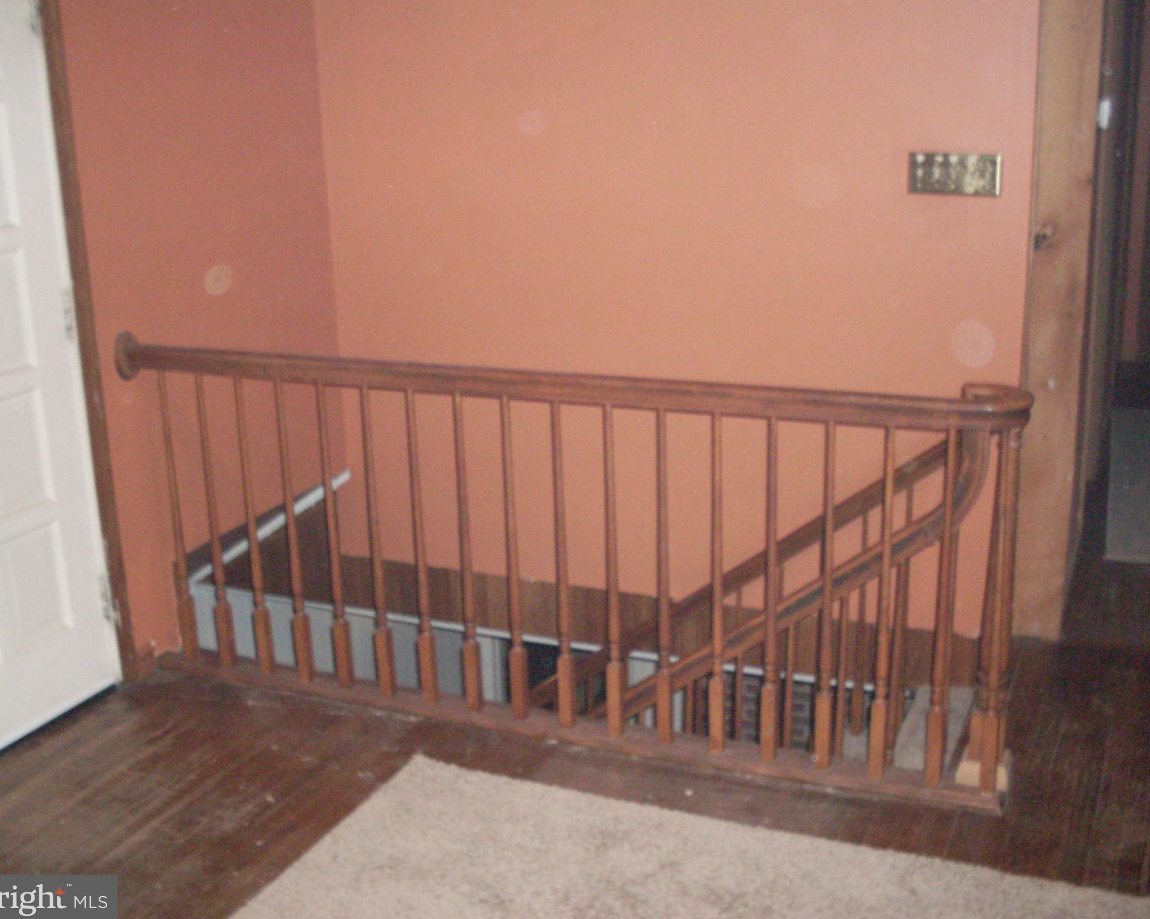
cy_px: 460
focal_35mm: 40
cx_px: 586
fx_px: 1361
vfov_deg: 37.3
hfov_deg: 45.8
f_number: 2.8
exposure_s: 1/45
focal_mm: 6.3
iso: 240
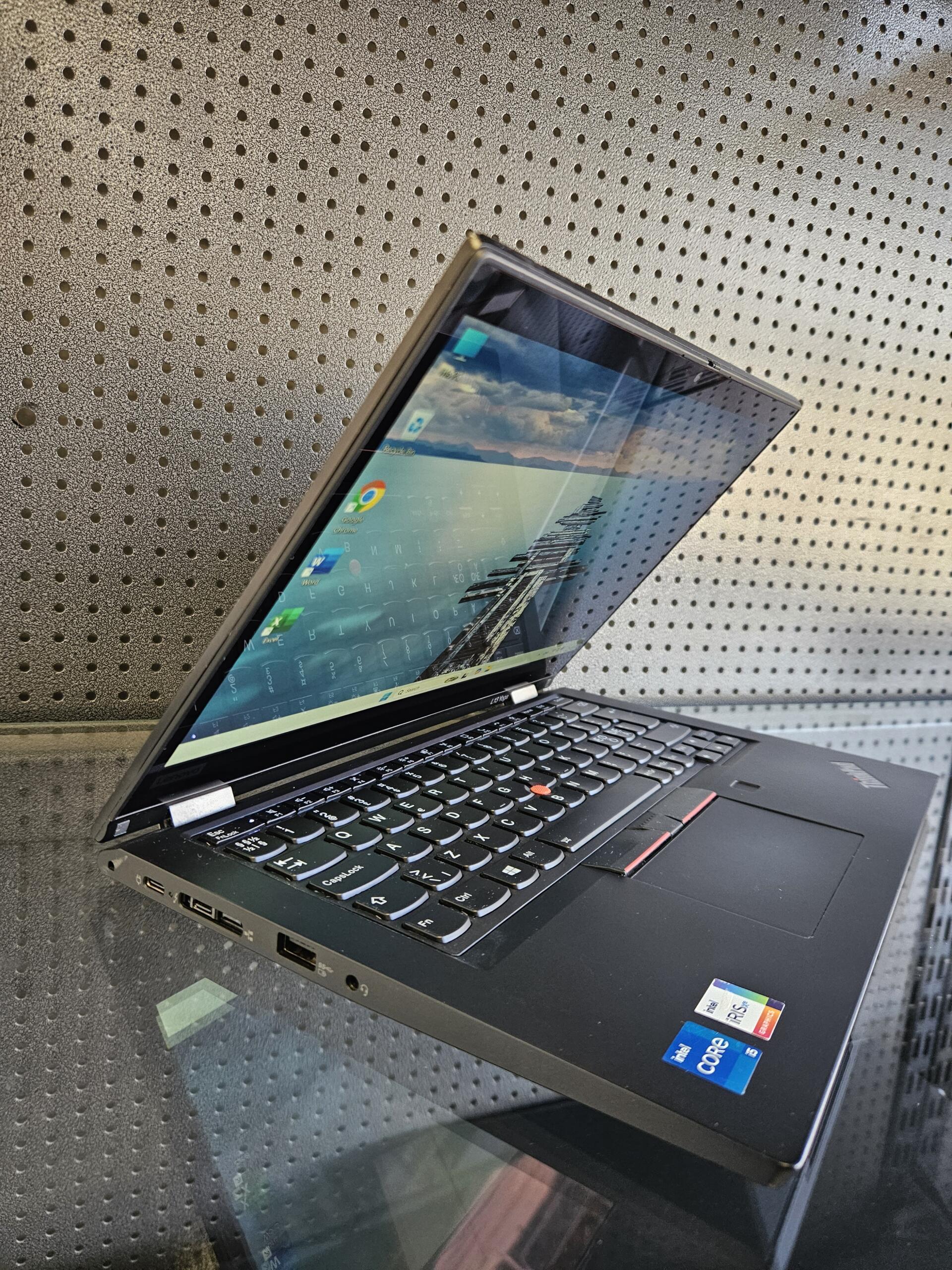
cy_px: 635
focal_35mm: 23
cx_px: 476
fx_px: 843
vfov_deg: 73.9
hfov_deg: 58.9
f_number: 1.8
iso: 320
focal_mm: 5.4
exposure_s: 1/100
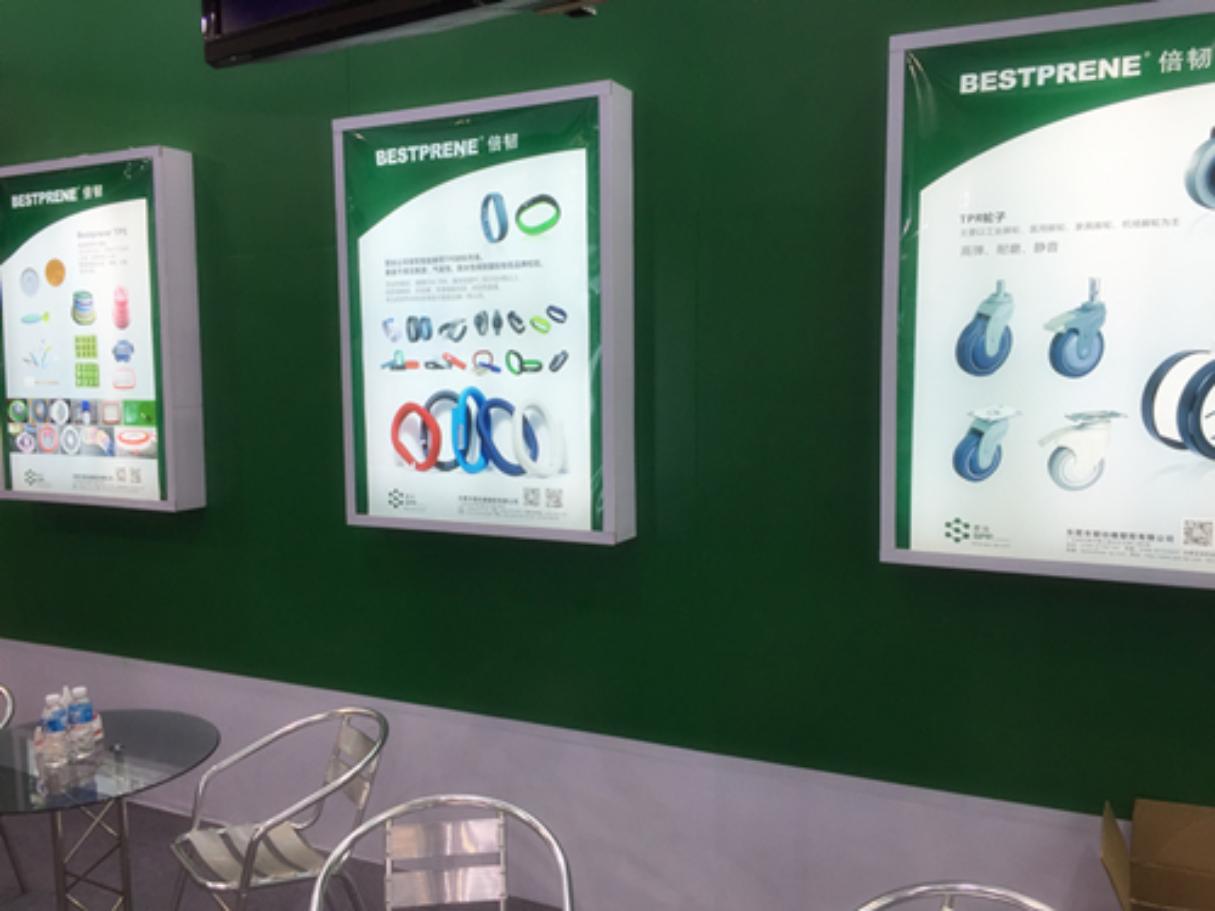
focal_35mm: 29
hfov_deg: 61.7
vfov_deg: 48.2
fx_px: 1018
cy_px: 456
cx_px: 608
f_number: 2.2
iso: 40
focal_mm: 4.15
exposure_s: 1/100
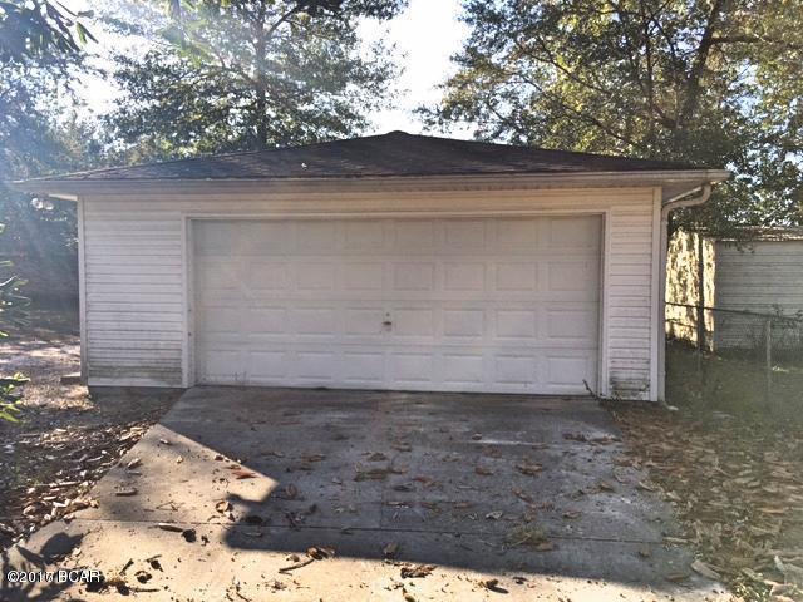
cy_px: 301
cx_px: 402
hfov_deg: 61.7
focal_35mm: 29
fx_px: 673
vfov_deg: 48.2
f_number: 2.2
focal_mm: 4.15
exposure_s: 1/407
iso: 25
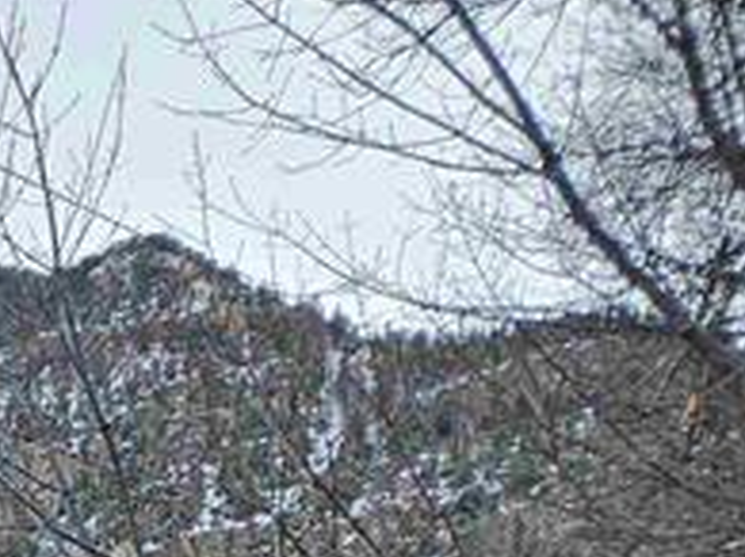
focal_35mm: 121
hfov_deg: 12.2
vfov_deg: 10.3
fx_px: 2603
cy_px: 1431
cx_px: -1146
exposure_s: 1/403
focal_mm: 5.4
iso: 25
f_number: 1.8
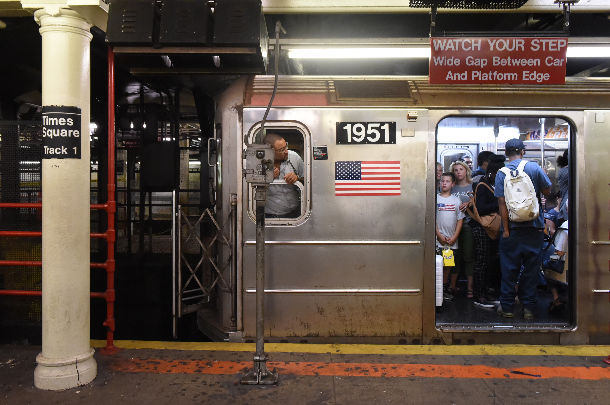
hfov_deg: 60.3
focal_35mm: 31
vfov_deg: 42.2
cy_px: 202
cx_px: 305
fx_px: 525
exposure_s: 1/200
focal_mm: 31
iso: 11400
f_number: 7.1
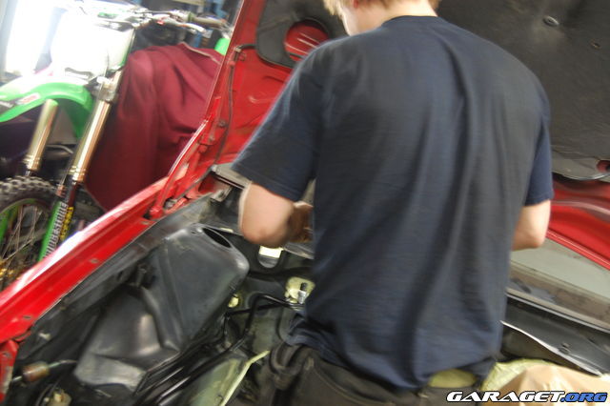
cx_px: 305
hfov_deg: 41.1
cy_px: 203
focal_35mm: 48
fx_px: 813
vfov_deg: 28.0
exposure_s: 1/13
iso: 800
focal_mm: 32
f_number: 4.5
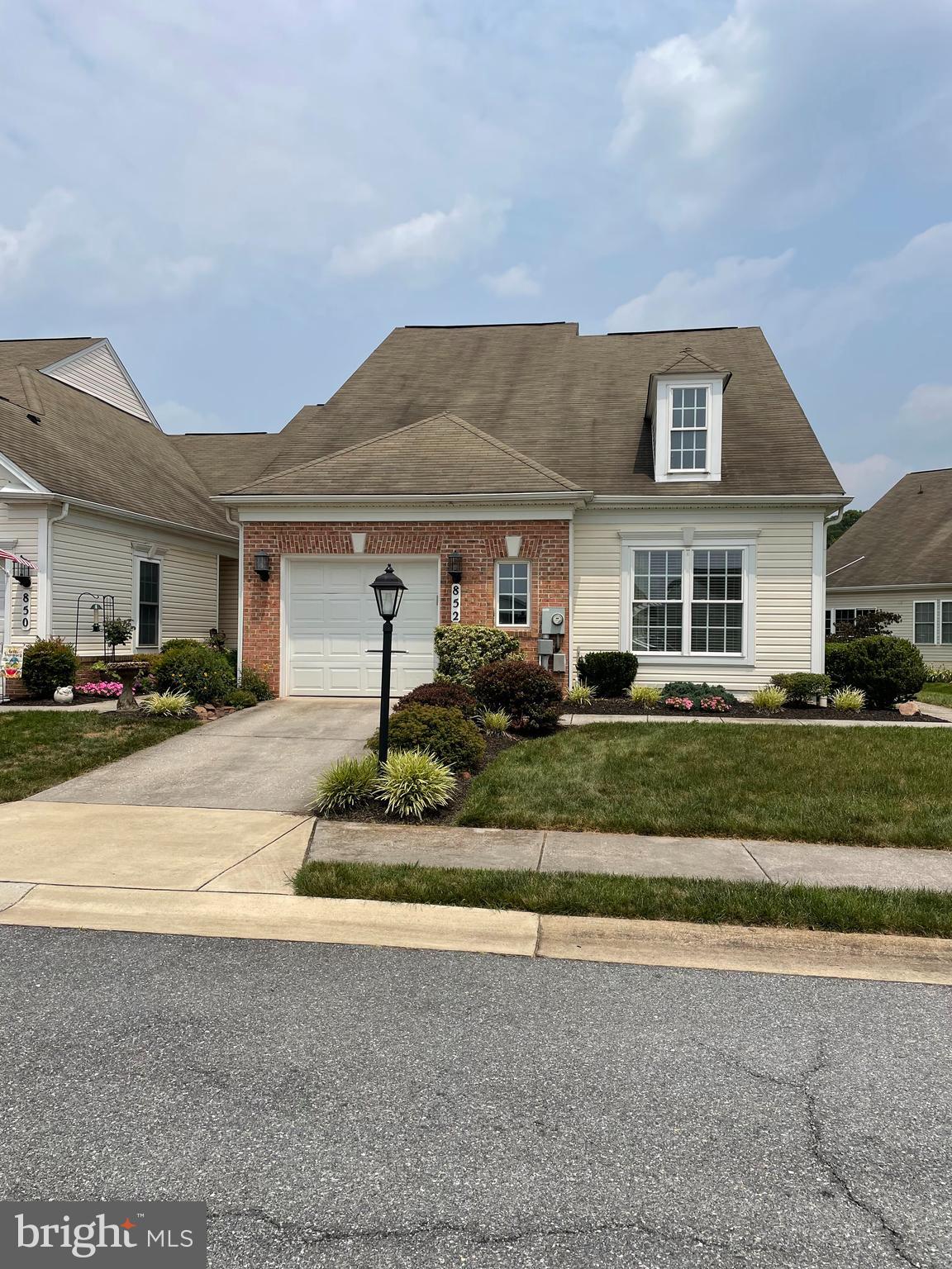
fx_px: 953
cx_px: 476
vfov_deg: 67.3
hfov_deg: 53.1
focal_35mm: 26
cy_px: 634
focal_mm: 4.2
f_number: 1.6
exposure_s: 1/6494
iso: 32
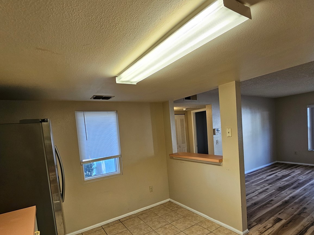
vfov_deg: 70.9
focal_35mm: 18
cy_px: 140
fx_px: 163
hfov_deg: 87.7
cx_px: 165
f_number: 2.2
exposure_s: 1/60
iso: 160
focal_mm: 2.2
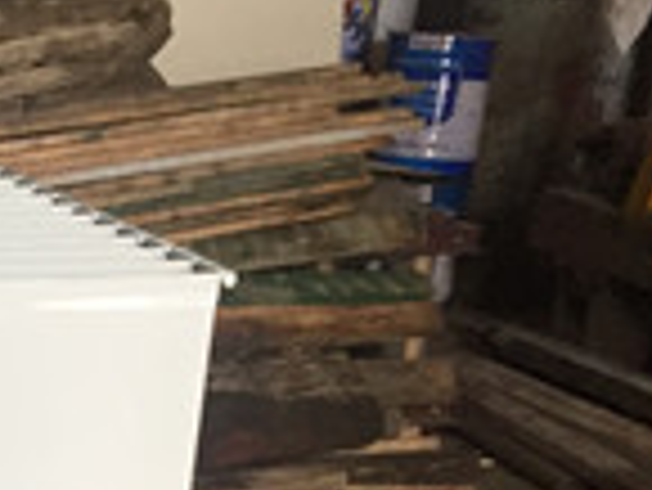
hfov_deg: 14.1
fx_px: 2262
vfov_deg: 12.0
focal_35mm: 120
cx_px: -594
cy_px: 629
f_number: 2.2
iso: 64
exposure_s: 1/33
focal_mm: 4.15
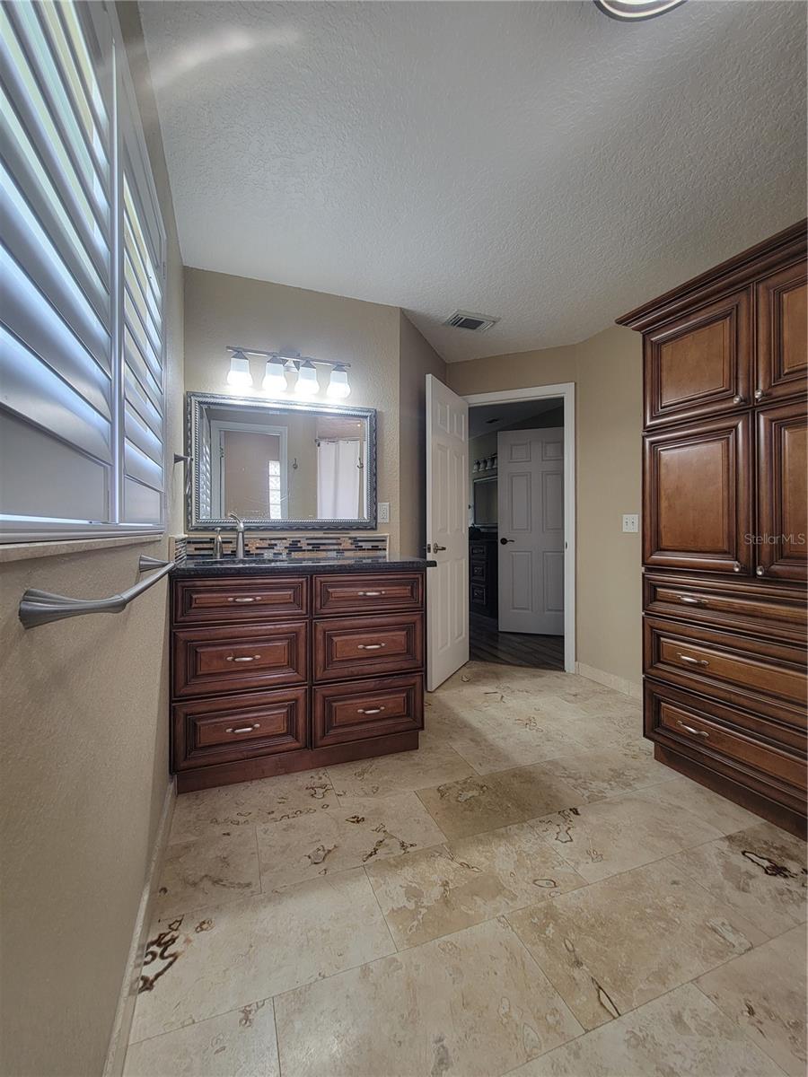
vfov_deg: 106.2
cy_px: 538
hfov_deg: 89.9
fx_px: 405
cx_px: 404
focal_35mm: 13
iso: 100
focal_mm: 2.2
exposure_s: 1/60
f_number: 2.2
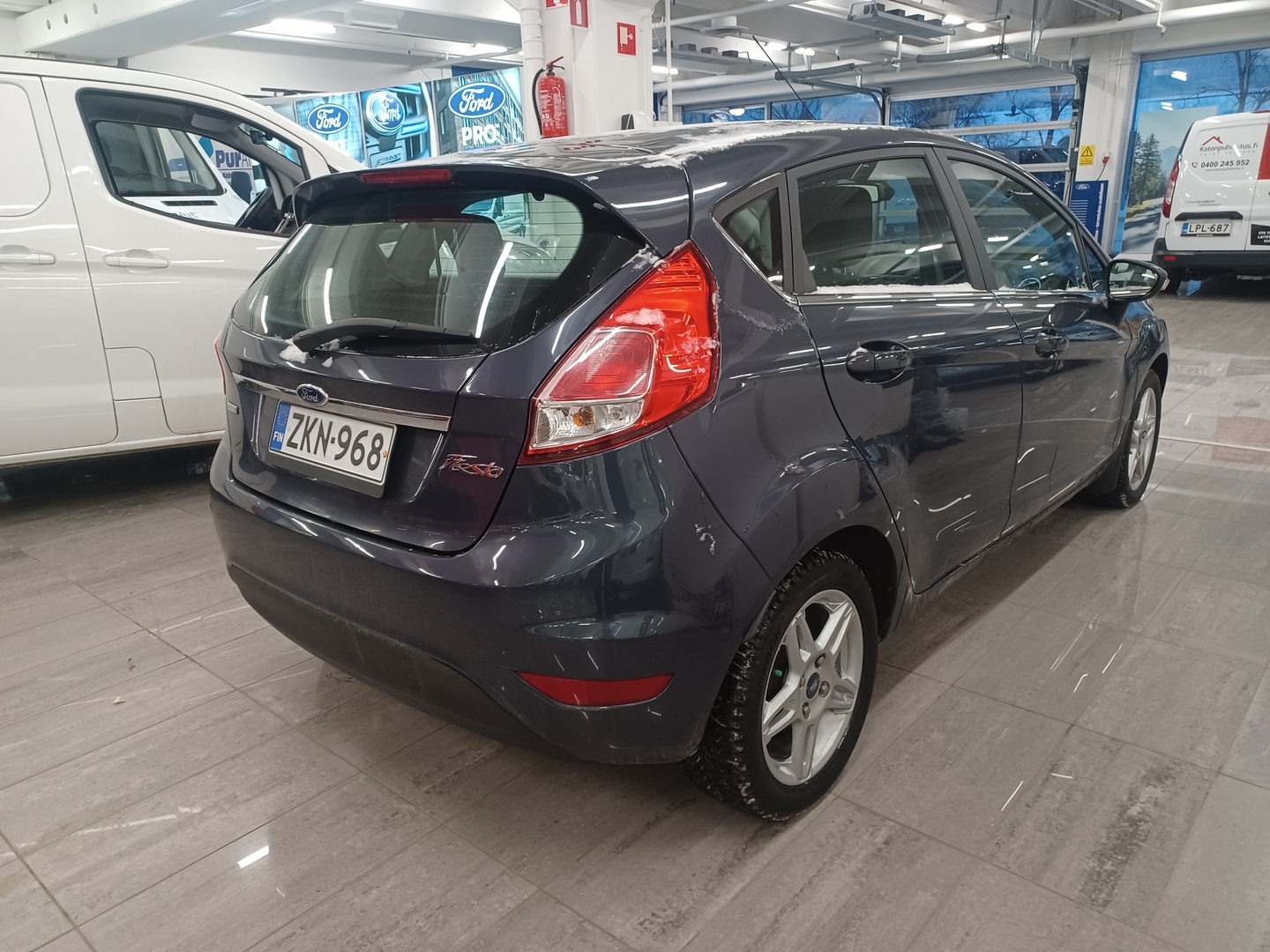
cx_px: 635
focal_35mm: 25
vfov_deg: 54.9
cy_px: 476
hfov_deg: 69.4
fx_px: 917
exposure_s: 1/33.3
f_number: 1.8
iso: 320
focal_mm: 4.6
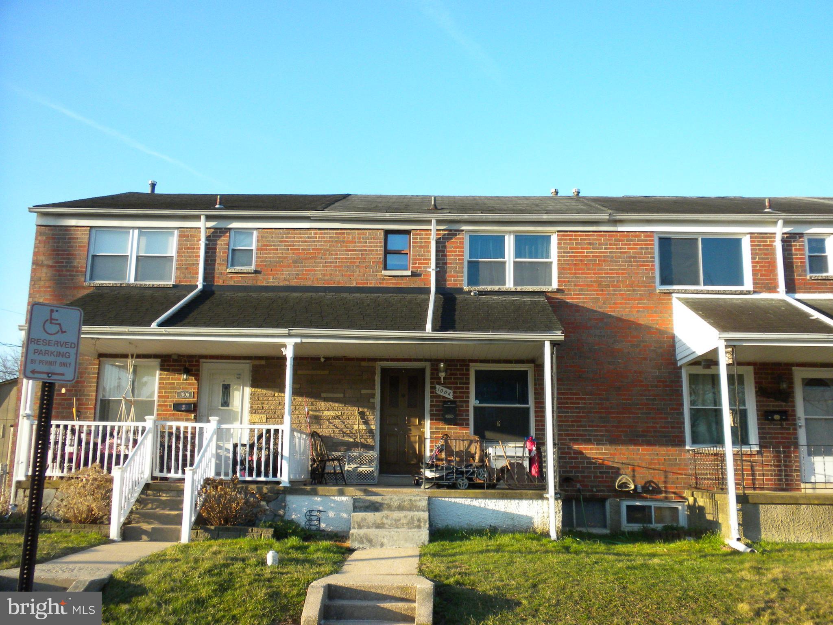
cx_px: 416
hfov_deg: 50.1
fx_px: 890
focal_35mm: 37
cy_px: 312
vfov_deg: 38.7
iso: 175
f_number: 3.5
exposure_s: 1/500
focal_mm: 6.6
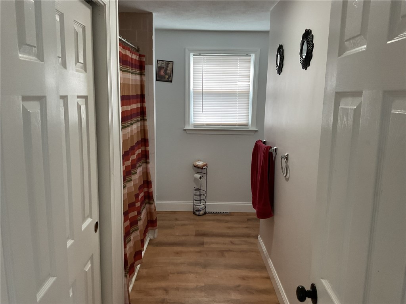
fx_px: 340
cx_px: 203
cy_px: 152
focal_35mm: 29
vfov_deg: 48.2
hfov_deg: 61.7
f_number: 1.8
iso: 100
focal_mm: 3
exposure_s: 1/50
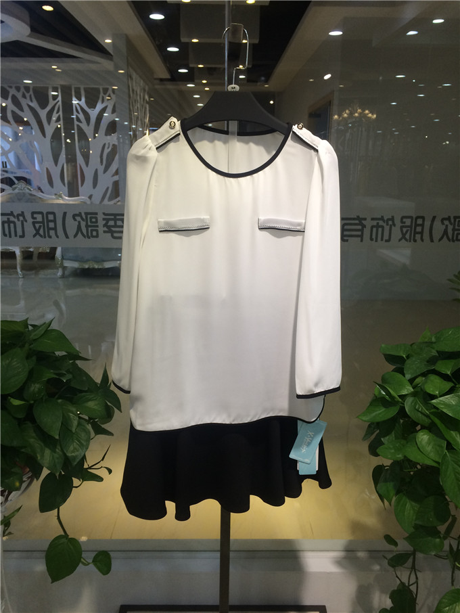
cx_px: 230
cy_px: 306
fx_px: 514
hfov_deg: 48.2
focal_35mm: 29
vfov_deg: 61.6
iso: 32
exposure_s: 1/40
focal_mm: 4.15
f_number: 2.2
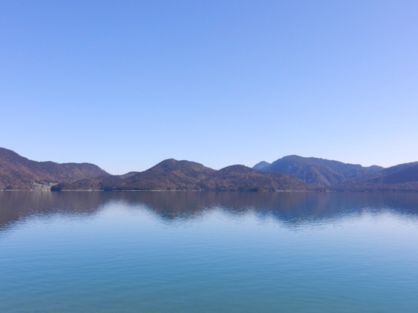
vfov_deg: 38.7
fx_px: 447
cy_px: 154
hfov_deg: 50.1
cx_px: 225
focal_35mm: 37
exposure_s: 1/1250
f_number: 3.8
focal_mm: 5.9
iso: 160
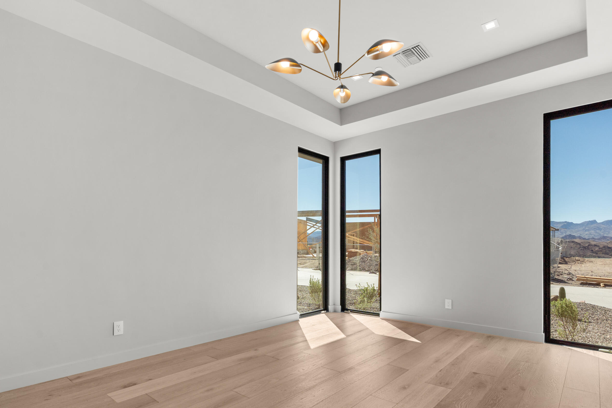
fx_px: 323
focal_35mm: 19
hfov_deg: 86.9
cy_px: 236
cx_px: 310
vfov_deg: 64.2
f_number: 8
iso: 400
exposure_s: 1/20
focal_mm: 16
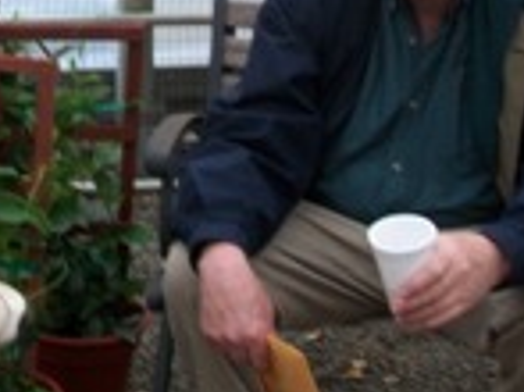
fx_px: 1618
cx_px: -18
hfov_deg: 17.9
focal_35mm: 107
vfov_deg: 13.6
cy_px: -4
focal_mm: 6.3
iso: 151
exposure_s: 1/30
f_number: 3.1
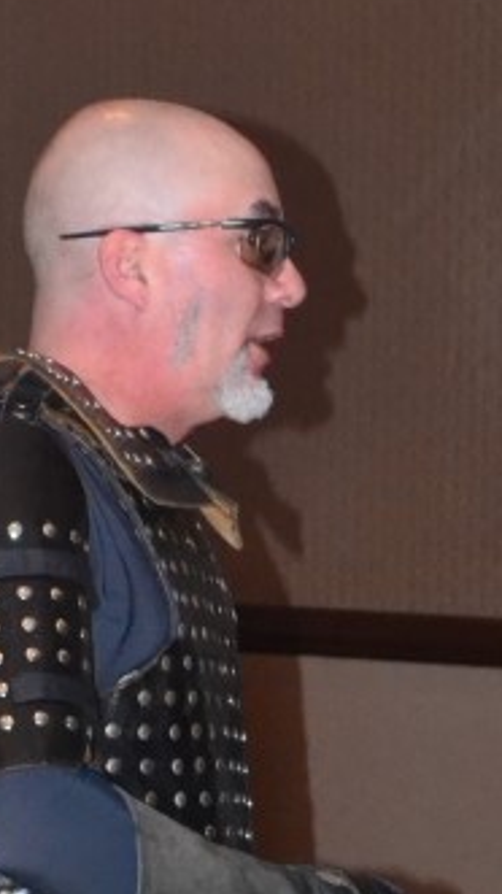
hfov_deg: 4.9
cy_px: 1340
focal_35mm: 246
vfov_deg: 8.6
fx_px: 5822
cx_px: 200
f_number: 7.1
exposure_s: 1/60
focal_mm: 45
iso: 3200
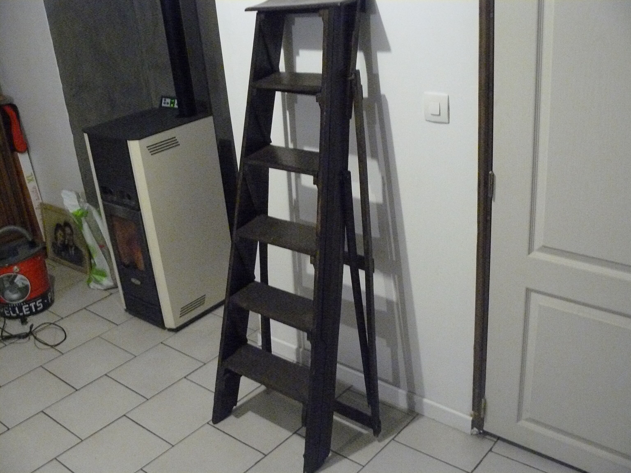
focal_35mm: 36
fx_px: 656
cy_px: 236
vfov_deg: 39.7
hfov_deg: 51.4
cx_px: 316
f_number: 2.8
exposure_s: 1/20
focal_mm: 6
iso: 800
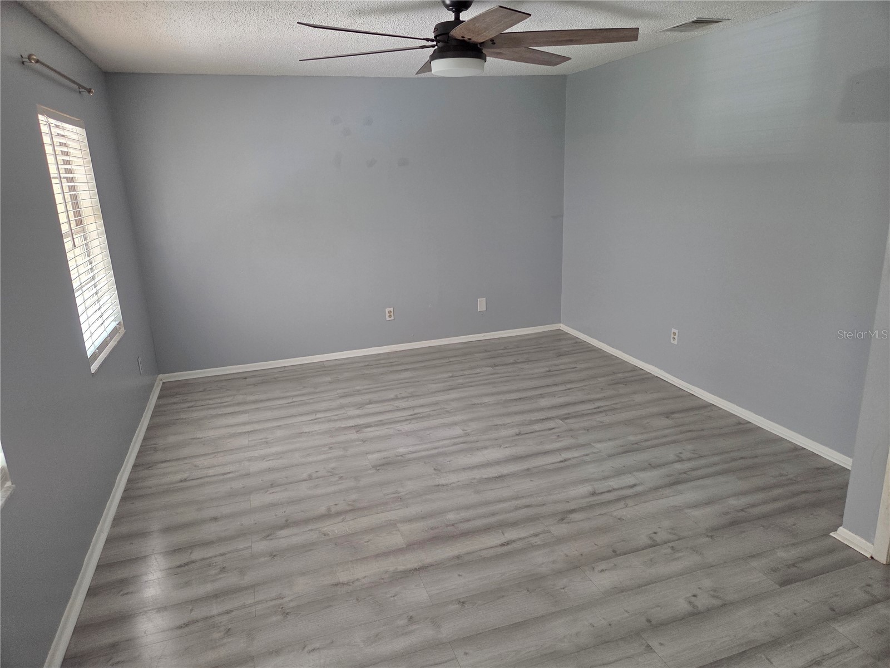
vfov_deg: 58.9
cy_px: 334
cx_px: 445
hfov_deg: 73.9
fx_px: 591
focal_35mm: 23
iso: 200
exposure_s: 1/180
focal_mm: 5.4
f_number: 1.8
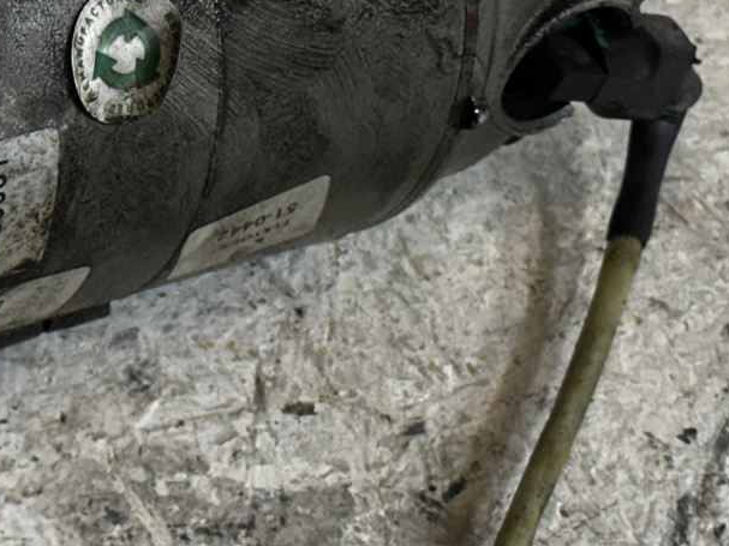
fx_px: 3411
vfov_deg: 9.1
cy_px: -48
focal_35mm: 162
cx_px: 64
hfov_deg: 12.1
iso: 64
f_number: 1.78
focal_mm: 6.86
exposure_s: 1/100
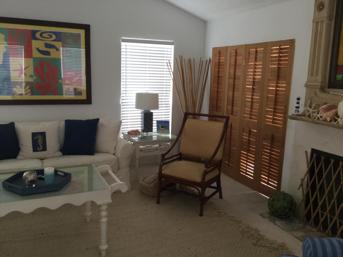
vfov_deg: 45.4
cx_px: 172
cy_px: 128
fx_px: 307
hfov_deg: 58.4
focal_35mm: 31
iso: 50
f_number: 2.4
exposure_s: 1/30
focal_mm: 3.3
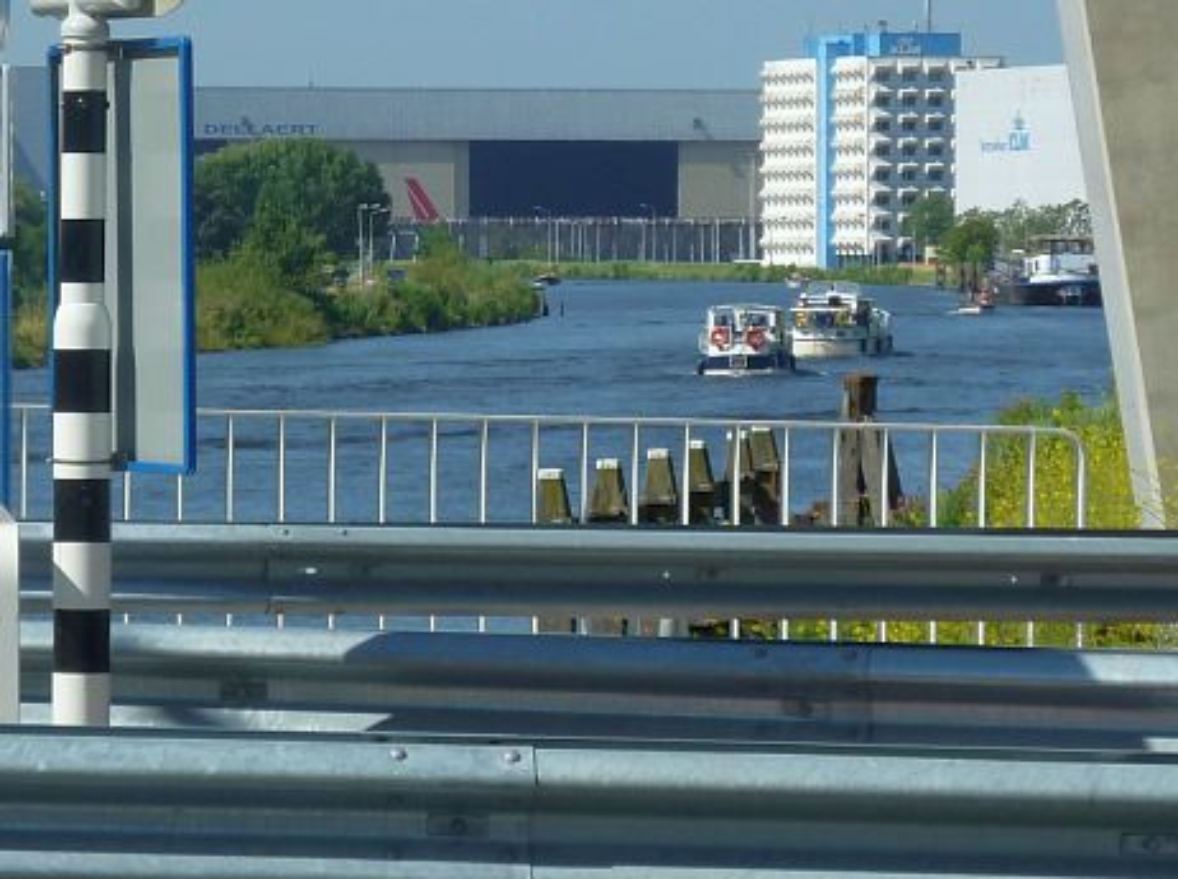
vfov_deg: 5.2
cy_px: 201
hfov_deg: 7.0
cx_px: 530
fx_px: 9650
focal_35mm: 284
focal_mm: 21
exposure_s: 1/500
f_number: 5
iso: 80
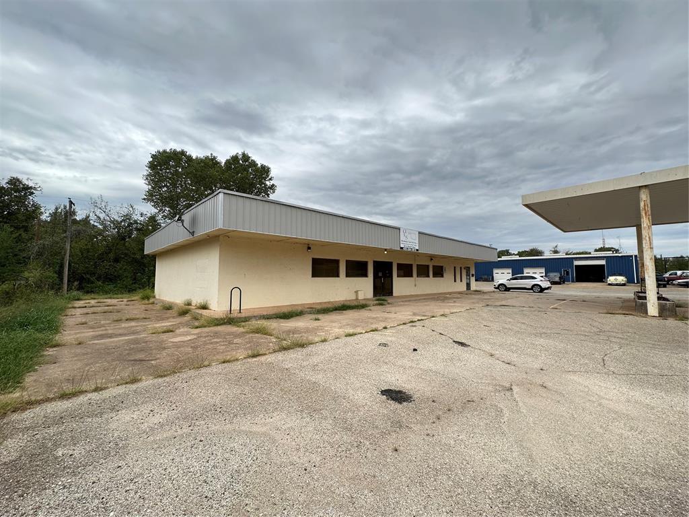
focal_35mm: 14
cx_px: 344
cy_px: 258
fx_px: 279
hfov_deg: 102.1
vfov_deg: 85.7
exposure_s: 1/354
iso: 40
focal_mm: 2.22
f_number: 2.2
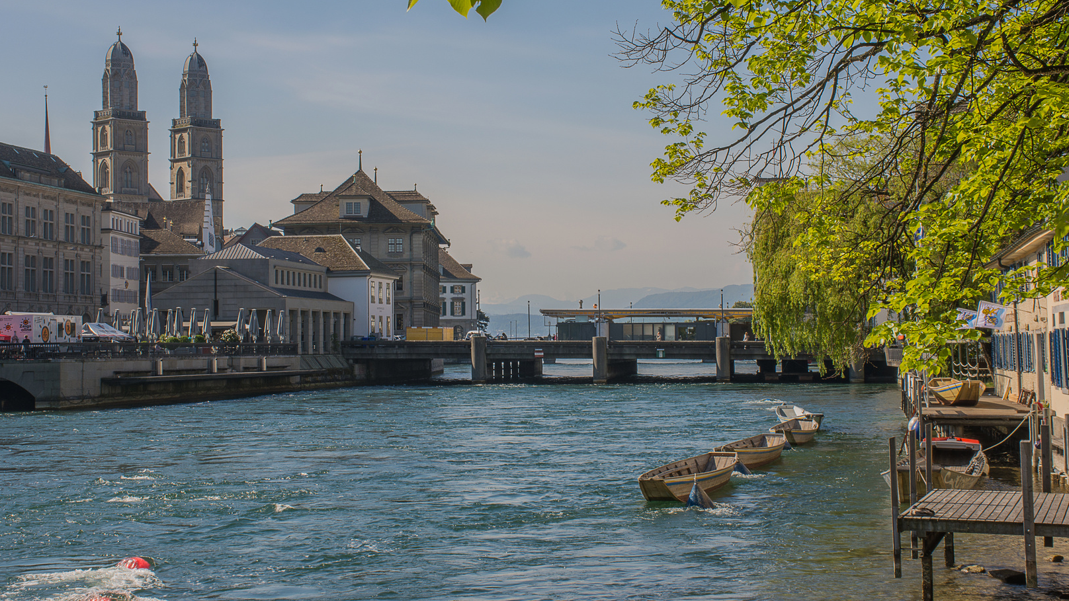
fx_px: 1786
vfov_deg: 19.1
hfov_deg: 33.3
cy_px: 259
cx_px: 534
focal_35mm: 63
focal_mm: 40
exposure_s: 1/80
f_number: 16
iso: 100
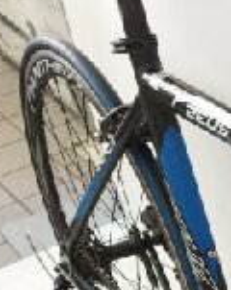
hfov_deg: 11.9
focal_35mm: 105
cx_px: 549
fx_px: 901
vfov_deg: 17.7
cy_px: 325
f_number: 1.79
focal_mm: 4.71
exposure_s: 1/300
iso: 338
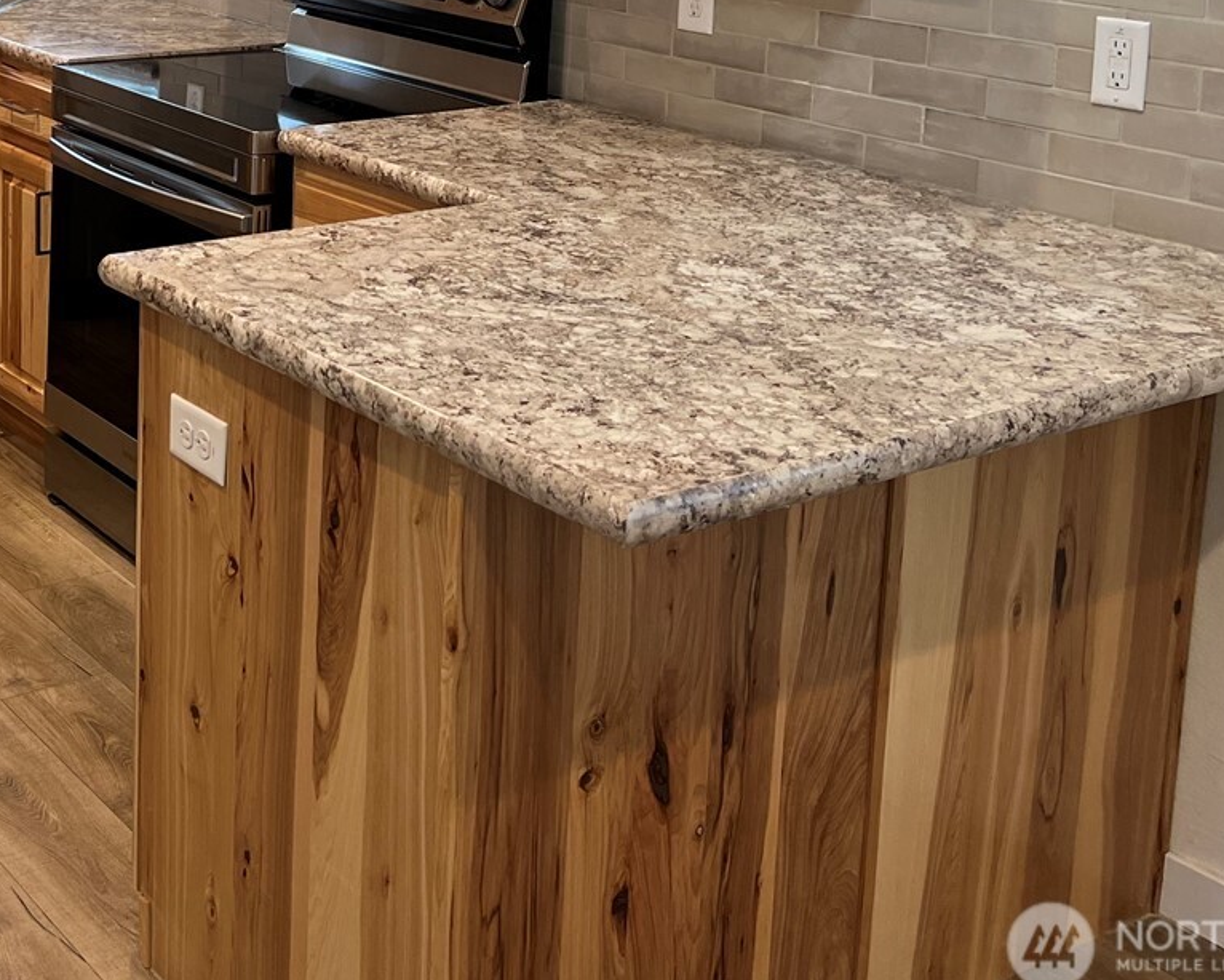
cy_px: 51
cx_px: 144
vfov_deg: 27.3
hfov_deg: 33.6
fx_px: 1920
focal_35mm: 53
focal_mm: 5.7
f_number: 1.5
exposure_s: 1/120
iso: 125
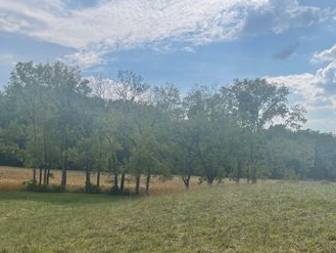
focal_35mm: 38
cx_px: 183
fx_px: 369
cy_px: 163
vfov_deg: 37.4
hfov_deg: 48.9
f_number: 1.6
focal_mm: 5.1
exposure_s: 1/6993
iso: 32
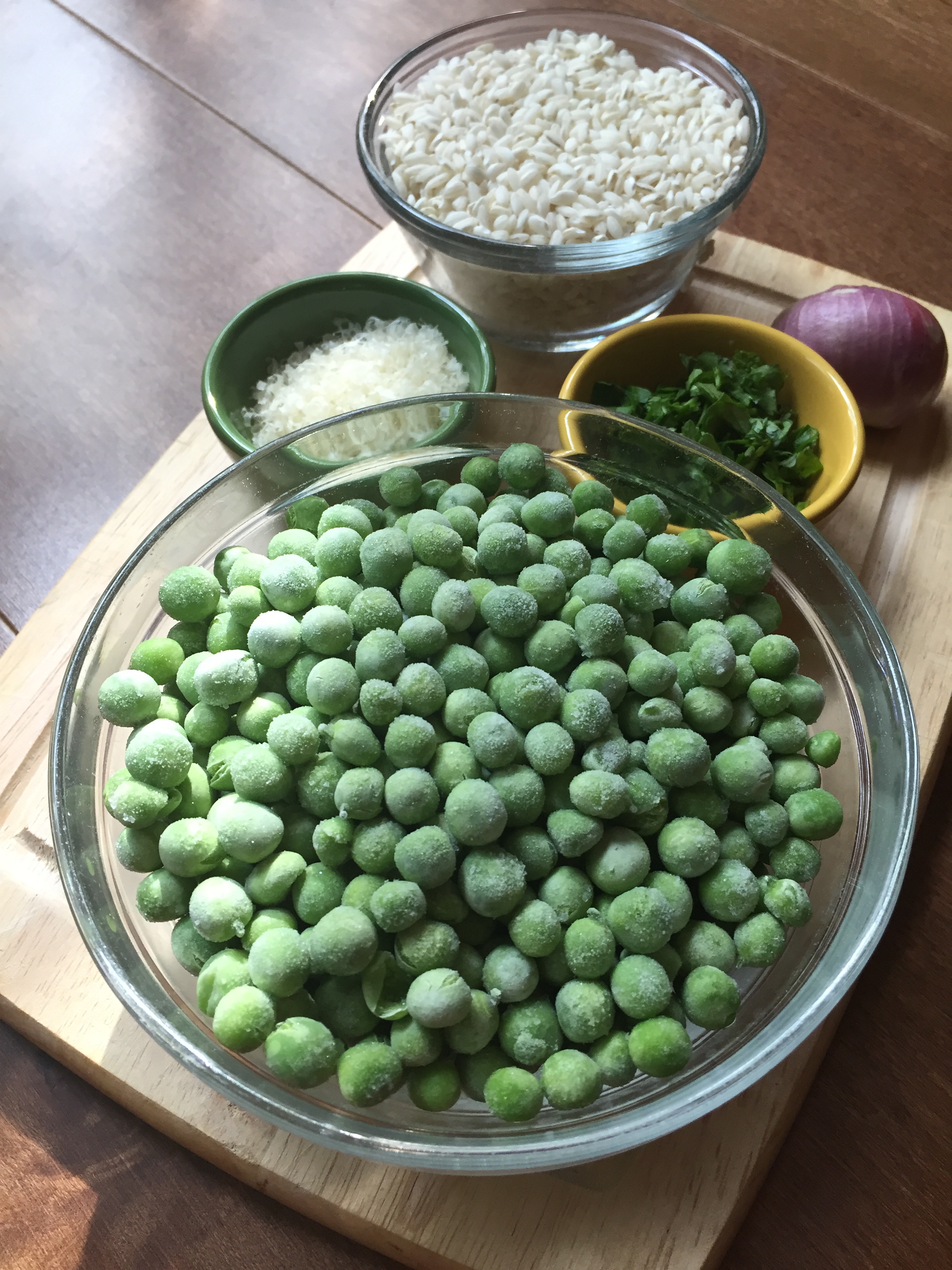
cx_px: 476
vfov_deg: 61.7
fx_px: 1063
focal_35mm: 29
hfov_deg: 48.2
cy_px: 635
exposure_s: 1/30
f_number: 2.2
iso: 32
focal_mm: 4.15
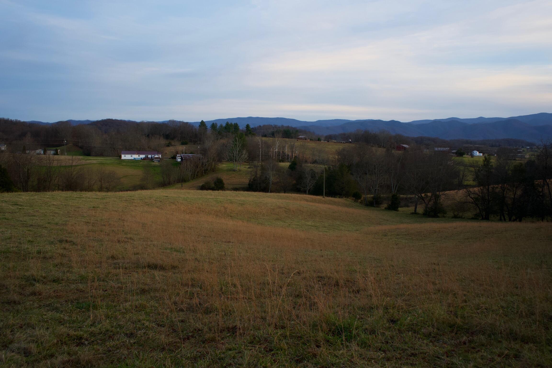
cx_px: 276
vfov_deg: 46.4
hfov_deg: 65.5
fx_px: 429
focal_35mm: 28
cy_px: 184
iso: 800
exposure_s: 1/320
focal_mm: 28
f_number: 5.6
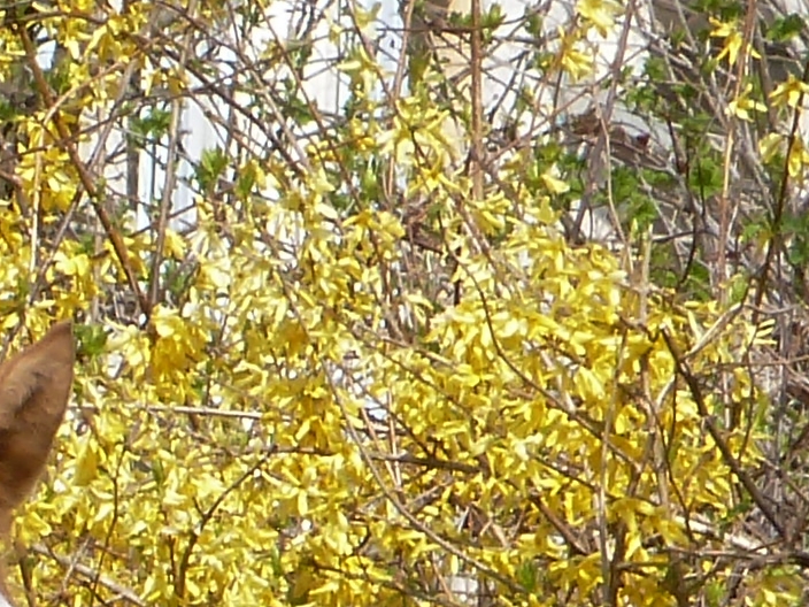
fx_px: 24095
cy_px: 1550
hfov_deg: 1.9
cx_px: -1370
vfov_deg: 1.4
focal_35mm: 1031
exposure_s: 1/250
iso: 100
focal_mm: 30.1
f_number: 5.4
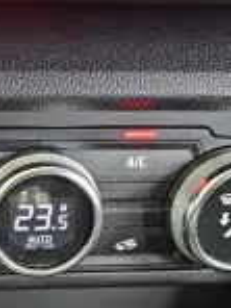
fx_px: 498
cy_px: 258
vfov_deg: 33.1
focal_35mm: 56
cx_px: -25
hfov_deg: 24.3
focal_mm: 6.3
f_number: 1.7
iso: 1000
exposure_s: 1/25
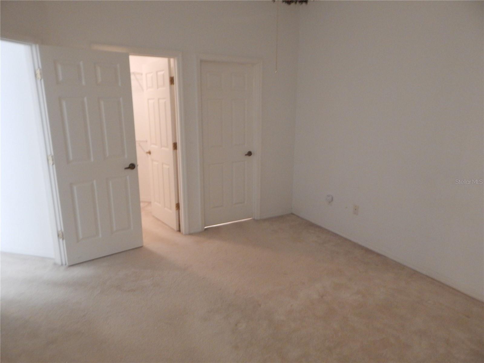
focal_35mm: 22
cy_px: 182
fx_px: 308
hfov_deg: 76.4
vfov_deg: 61.1
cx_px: 242
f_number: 3
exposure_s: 1/13
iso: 400
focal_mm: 4
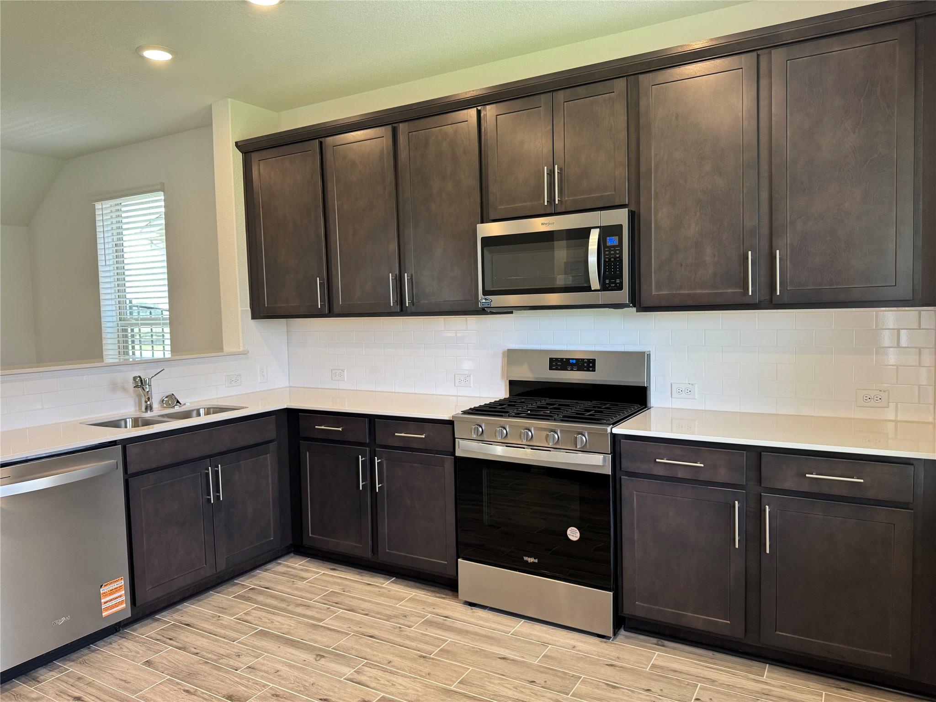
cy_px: 351
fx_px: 649
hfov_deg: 71.6
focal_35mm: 24
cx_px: 468
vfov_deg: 56.8
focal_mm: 6.76
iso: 160
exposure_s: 1/120
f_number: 1.78
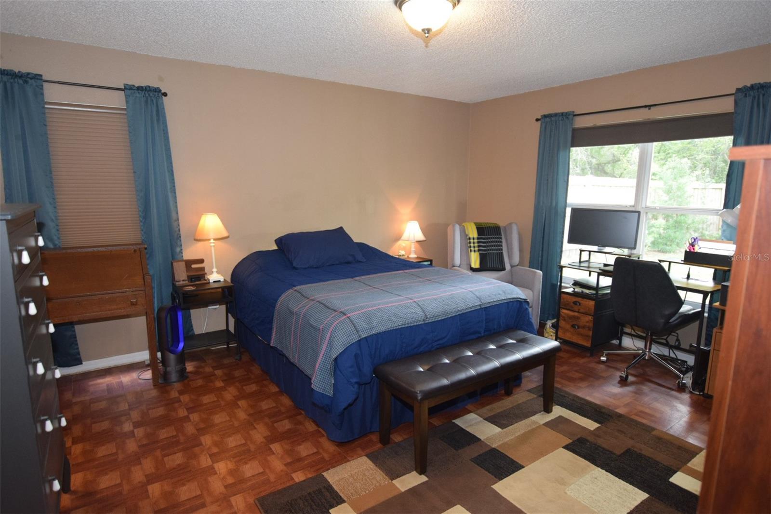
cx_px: 386
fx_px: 418
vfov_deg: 63.2
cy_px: 257
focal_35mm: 20
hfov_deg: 85.4
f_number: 3.5
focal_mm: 13
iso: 1400
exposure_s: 1/60
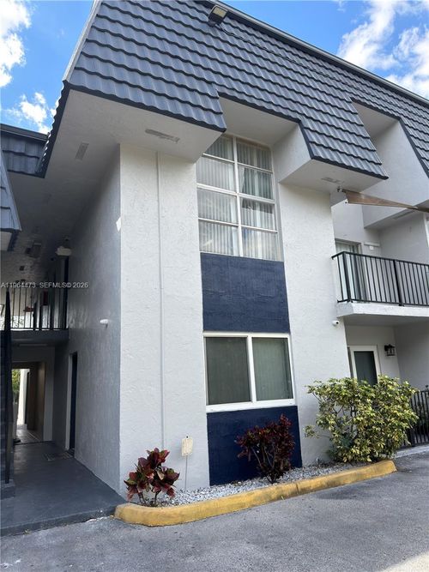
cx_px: 214
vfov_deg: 71.6
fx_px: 397
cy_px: 286
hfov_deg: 56.8
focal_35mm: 24
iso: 80
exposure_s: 1/1242
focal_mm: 6.76
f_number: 1.78
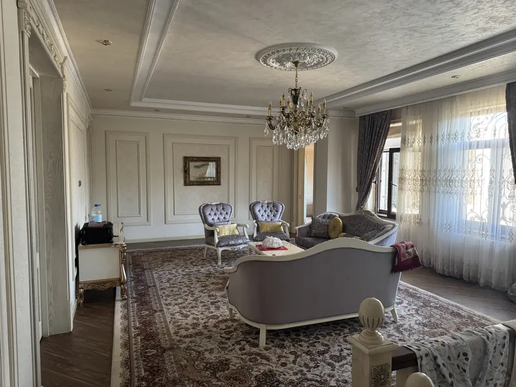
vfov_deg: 56.8
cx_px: 258
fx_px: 358
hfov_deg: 71.6
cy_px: 194
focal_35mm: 24
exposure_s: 1/60
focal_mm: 6.76
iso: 250
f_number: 1.78
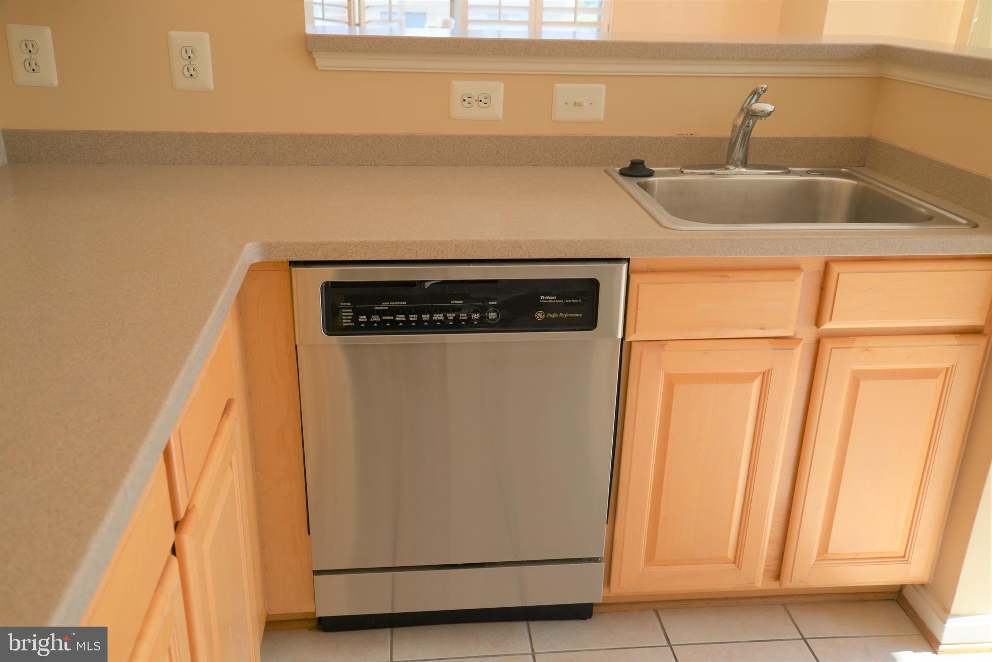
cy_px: 331
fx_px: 882
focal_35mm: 32
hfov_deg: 58.7
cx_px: 496
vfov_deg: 41.1
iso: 280
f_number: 5.6
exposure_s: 1/125
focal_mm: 32
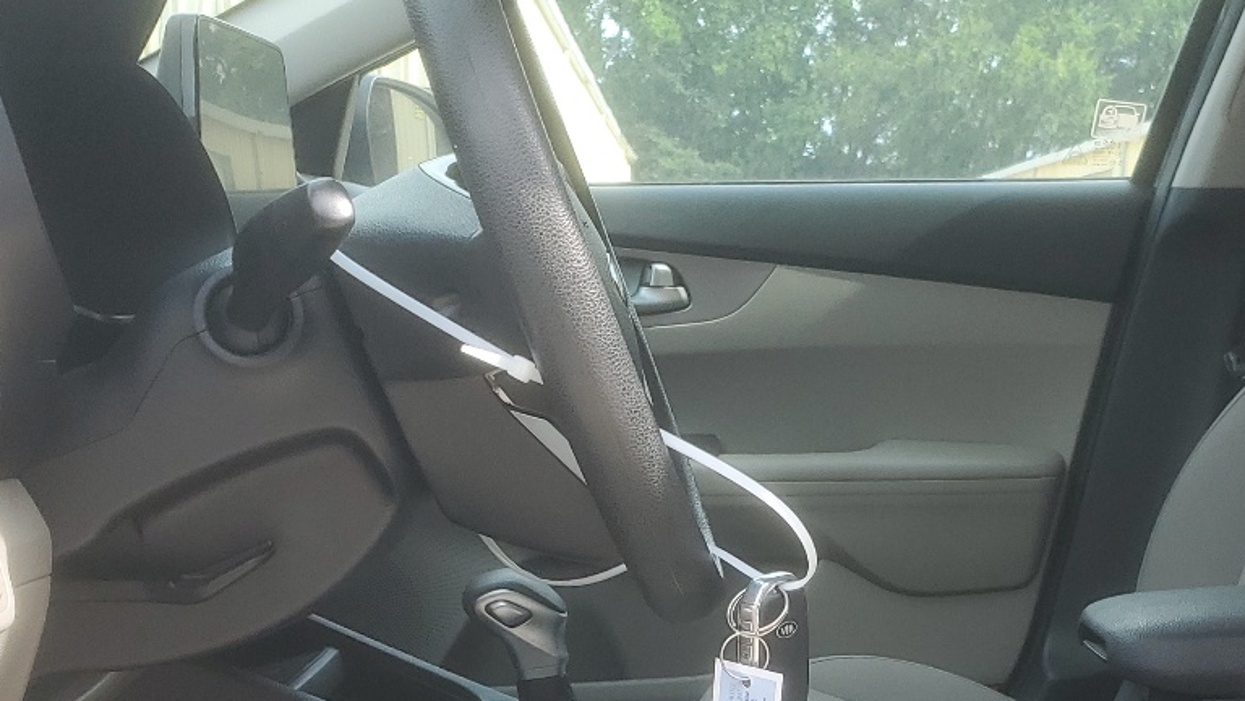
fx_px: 1948
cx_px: 835
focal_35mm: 59
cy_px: 688
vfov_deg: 19.8
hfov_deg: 35.1
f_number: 1.5
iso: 50
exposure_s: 1/556
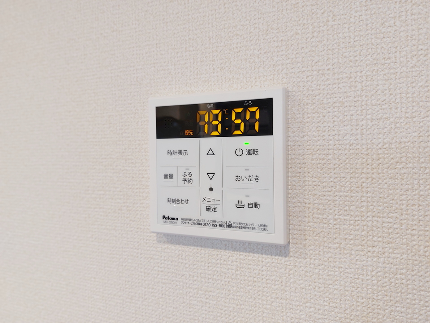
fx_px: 298
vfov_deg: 56.8
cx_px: 215
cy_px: 162
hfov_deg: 71.6
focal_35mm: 24
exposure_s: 1/24
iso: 32
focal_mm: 5.23
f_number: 1.8
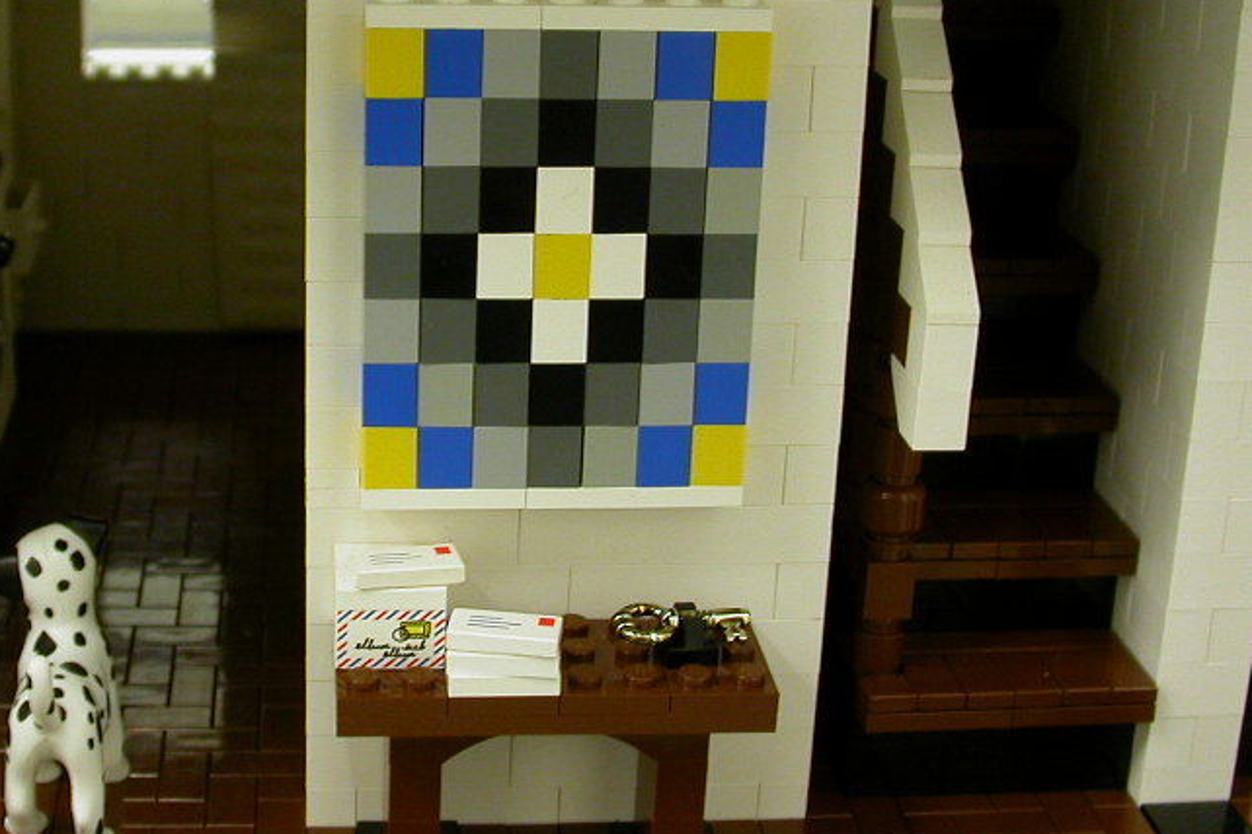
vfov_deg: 21.5
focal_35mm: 63
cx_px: 394
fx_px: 2191
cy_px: 284
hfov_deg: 31.6
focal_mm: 7.85
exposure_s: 1/4.3
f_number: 2.6
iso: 100
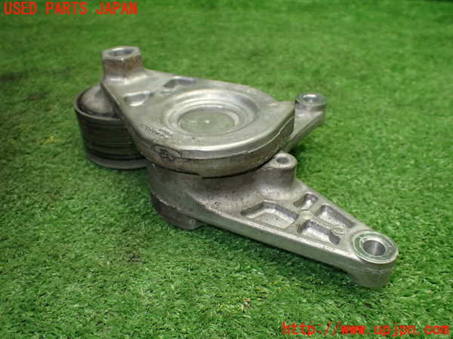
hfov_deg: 60.0
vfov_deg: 46.8
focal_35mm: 30
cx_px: 226
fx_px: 393
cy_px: 170
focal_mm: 5.4
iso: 500
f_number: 2.3
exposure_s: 1/125
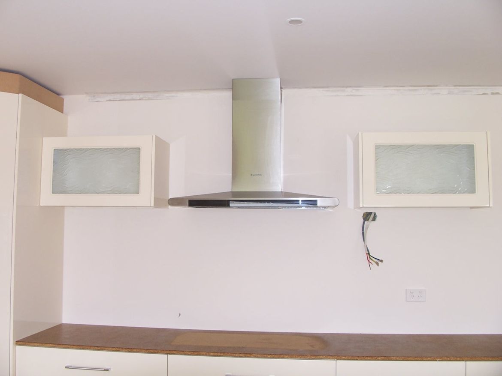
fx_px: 508
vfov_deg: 40.7
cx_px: 251
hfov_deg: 52.6
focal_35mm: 35
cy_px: 188
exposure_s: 1/60
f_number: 2.8
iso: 80
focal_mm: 6
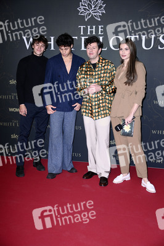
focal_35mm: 48
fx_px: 329
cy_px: 123
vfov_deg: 41.1
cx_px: 82
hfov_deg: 28.0
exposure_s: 1/200
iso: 1000
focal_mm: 48
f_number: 4.5
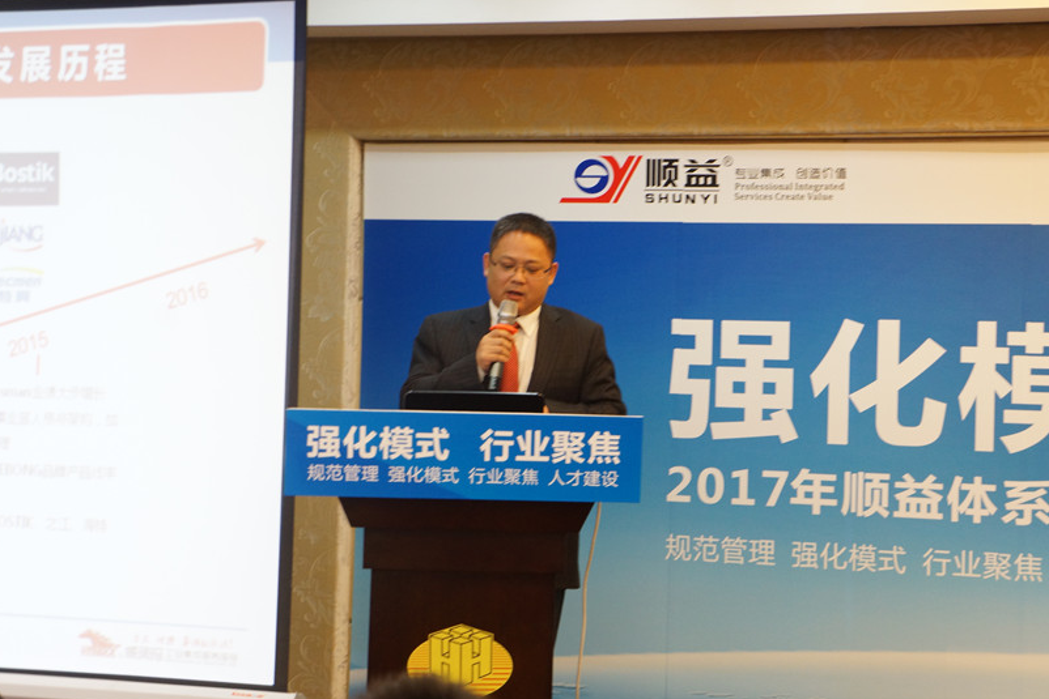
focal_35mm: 92
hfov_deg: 22.1
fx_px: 2681
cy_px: 315
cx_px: 539
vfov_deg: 14.9
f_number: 5.6
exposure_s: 1/20
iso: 800
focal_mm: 55
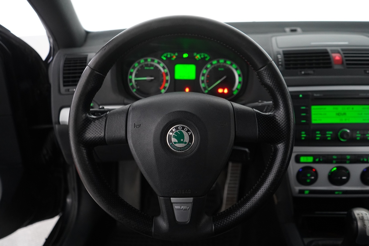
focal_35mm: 29
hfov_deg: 63.7
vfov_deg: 45.0
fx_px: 297
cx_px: 184
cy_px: 123
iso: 4000
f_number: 3.5
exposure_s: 1/60
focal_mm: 29
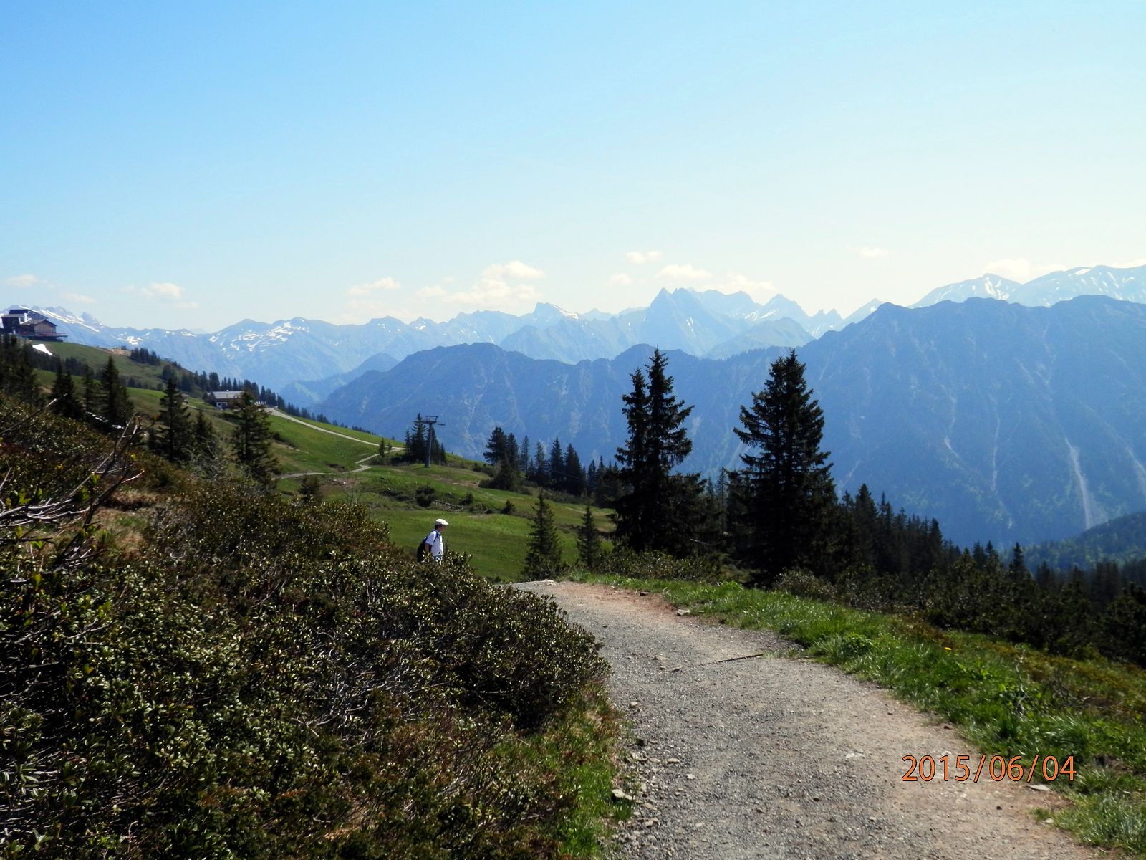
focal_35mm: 37
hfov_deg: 50.1
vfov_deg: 38.7
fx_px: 1225
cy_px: 430
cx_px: 573
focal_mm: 6.6
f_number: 10.1
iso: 80
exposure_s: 1/125
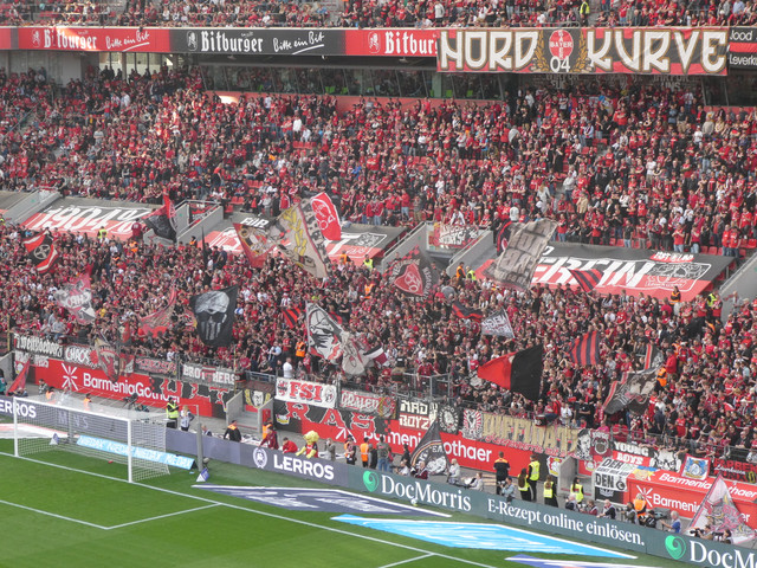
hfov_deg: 21.8
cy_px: 284
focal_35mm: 90
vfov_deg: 16.4
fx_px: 1968
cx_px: 378
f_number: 4.9
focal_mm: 16.1
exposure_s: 1/80
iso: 125
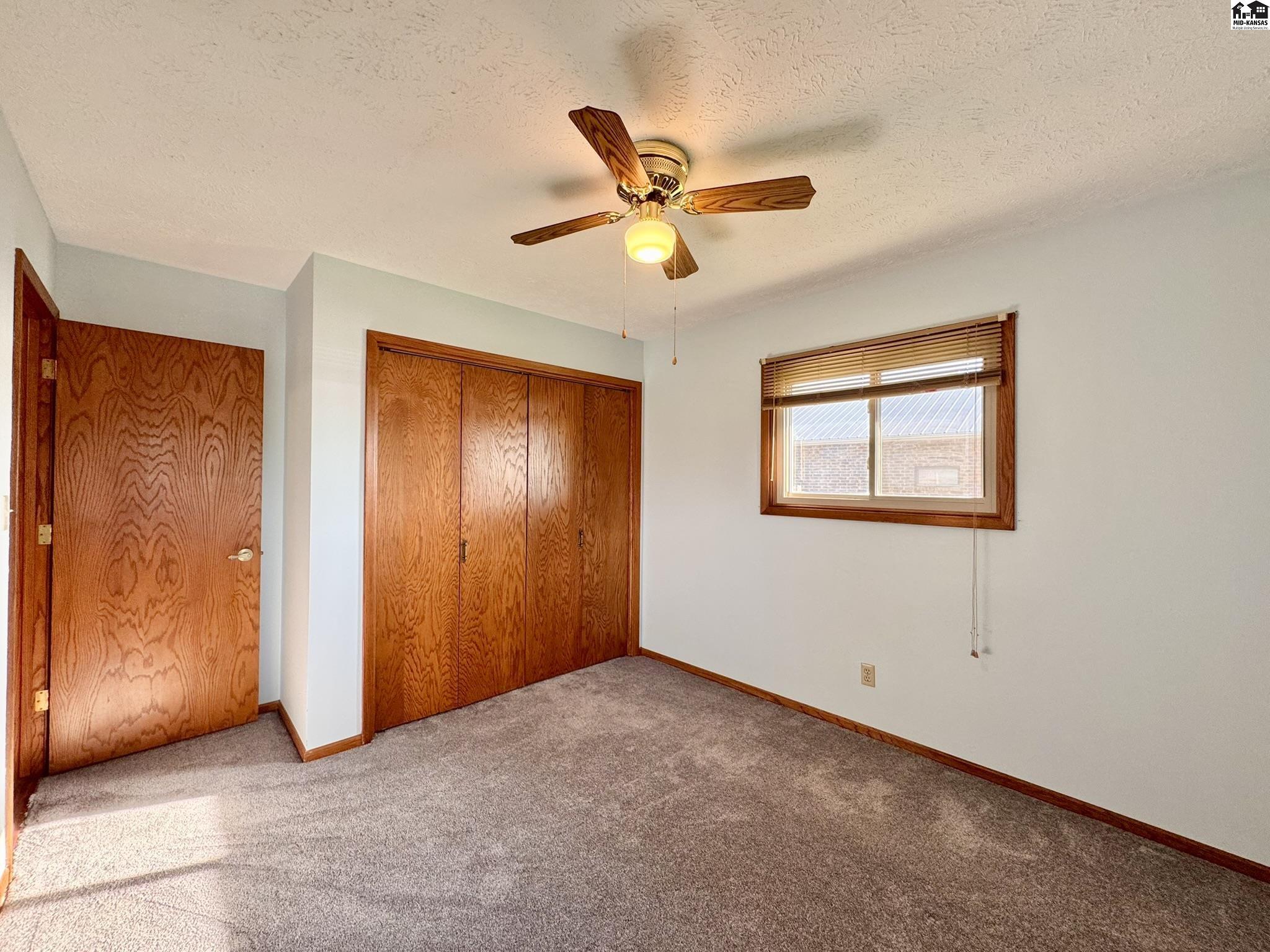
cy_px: 476
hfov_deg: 102.1
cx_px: 635
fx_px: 514
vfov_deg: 85.7
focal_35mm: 14
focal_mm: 2.22
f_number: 2.2
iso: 160
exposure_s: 1/99
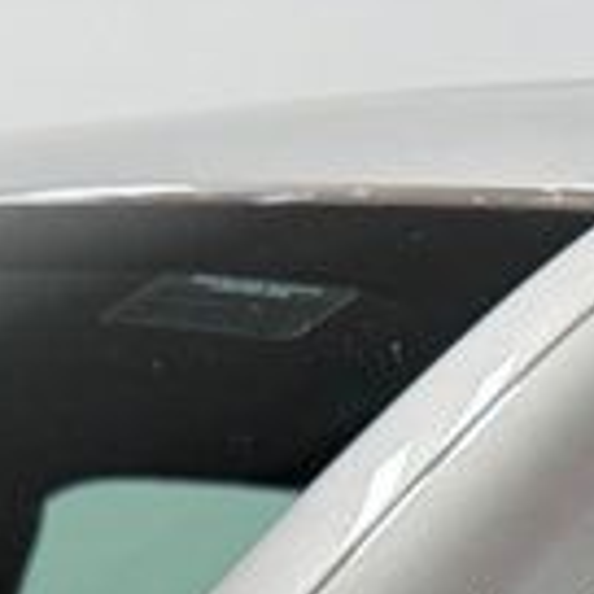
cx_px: 642
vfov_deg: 9.2
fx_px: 3106
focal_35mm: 160
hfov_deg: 10.8
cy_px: 1660
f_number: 1.78
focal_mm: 6.76
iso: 100
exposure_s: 1/298
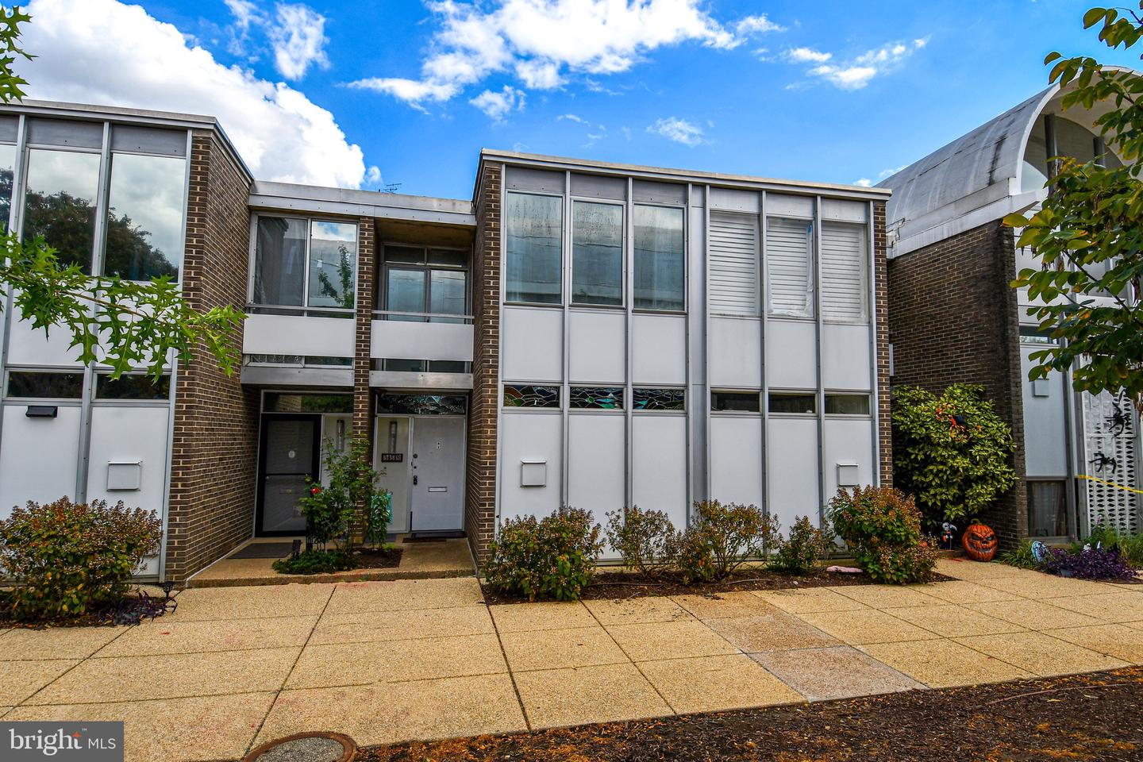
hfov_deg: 90.0
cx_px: 572
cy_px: 381
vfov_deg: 67.4
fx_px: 571
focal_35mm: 18
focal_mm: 12
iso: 100
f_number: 9
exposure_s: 1/250
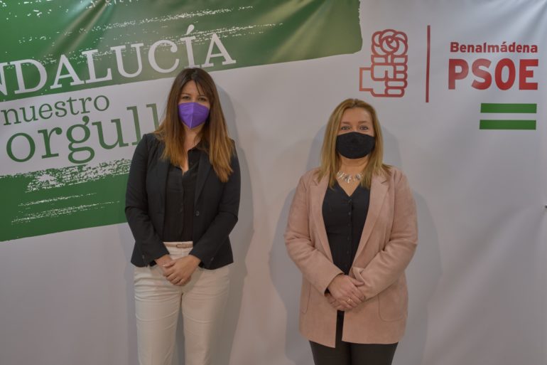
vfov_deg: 41.1
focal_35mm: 32
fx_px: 486
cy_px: 182
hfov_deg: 58.7
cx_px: 274
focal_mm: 21.4
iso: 1000
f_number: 3.2
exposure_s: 1/125
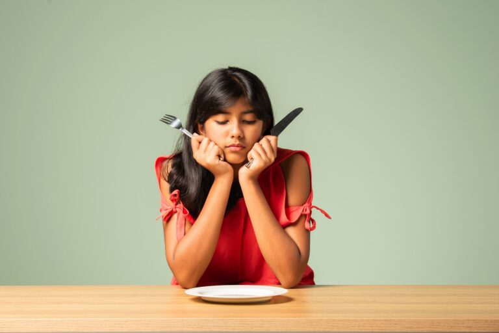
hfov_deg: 20.8
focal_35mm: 98
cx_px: 250
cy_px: 166
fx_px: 1358
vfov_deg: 14.0
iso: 100
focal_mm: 98
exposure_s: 1/125
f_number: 7.1
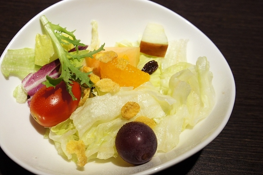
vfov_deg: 30.1
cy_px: 93
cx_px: 110
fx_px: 326
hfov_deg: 43.8
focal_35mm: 45
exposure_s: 1/40
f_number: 6.3
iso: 1250
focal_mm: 25
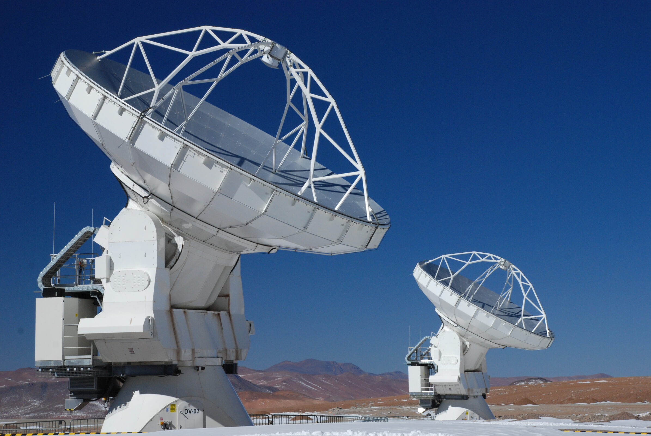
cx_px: 326
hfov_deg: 20.6
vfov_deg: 13.9
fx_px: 1792
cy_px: 218
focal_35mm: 99
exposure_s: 1/400
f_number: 11
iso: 400
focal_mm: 66
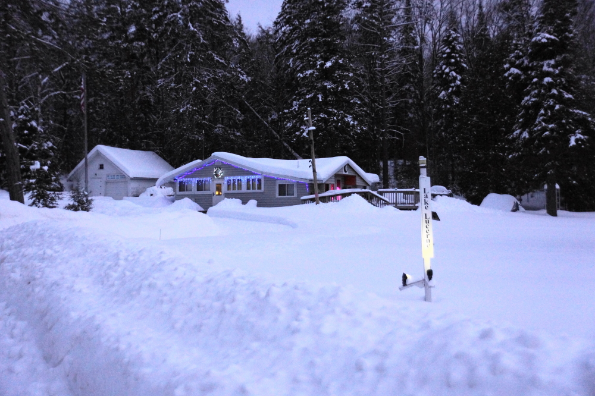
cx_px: 298
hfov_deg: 46.4
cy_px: 198
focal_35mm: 42
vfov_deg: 31.9
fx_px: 694
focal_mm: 28
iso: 1600
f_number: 4
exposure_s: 1/8
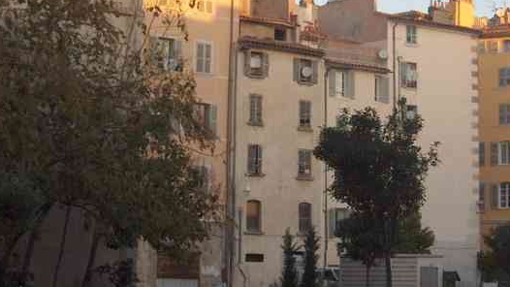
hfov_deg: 25.8
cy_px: 123
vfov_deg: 14.9
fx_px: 1095
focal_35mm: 81
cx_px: 402
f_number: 2.9
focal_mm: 9
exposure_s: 1/166
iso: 100
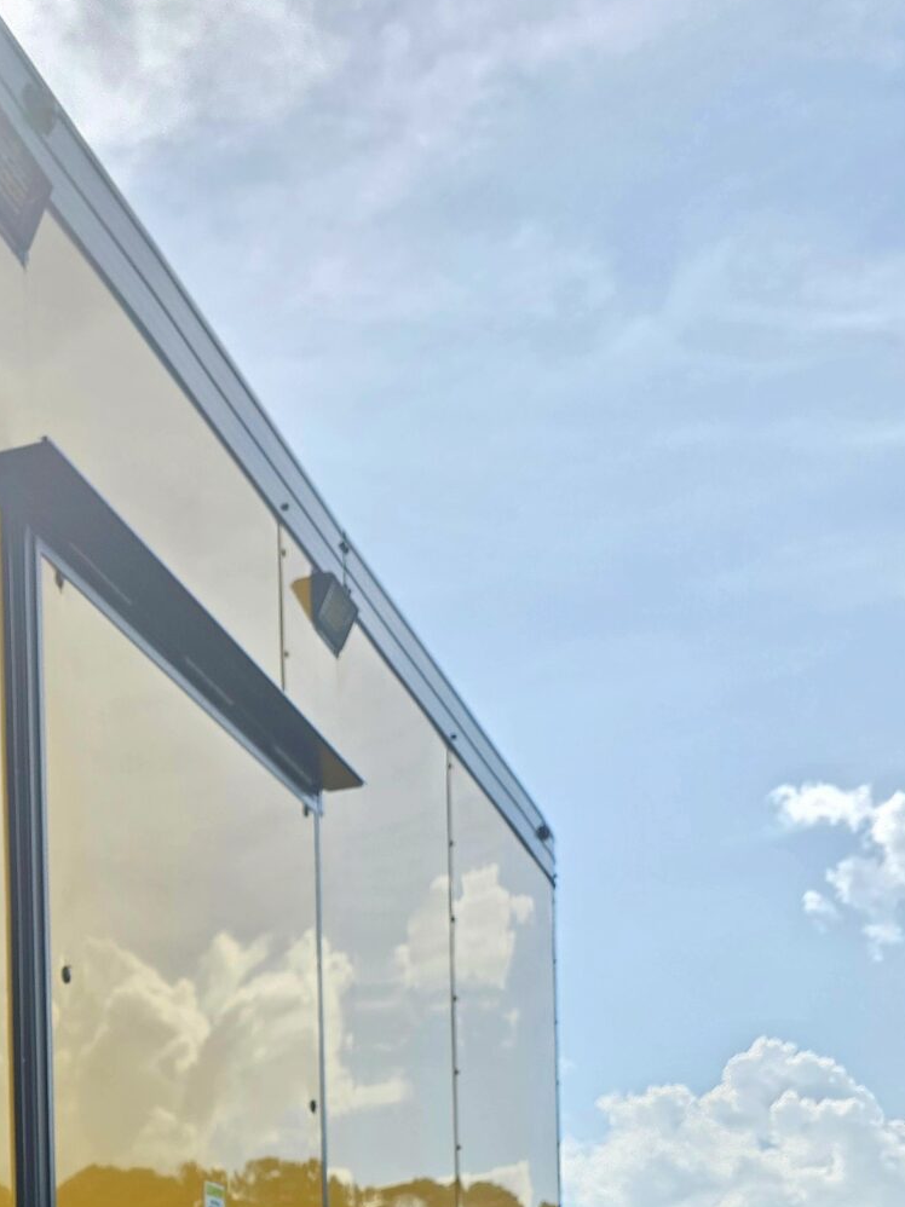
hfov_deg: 22.6
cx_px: -219
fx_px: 2058
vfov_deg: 28.6
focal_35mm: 59
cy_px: 1433
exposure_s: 1/10000
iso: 80
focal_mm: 6.3
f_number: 1.7
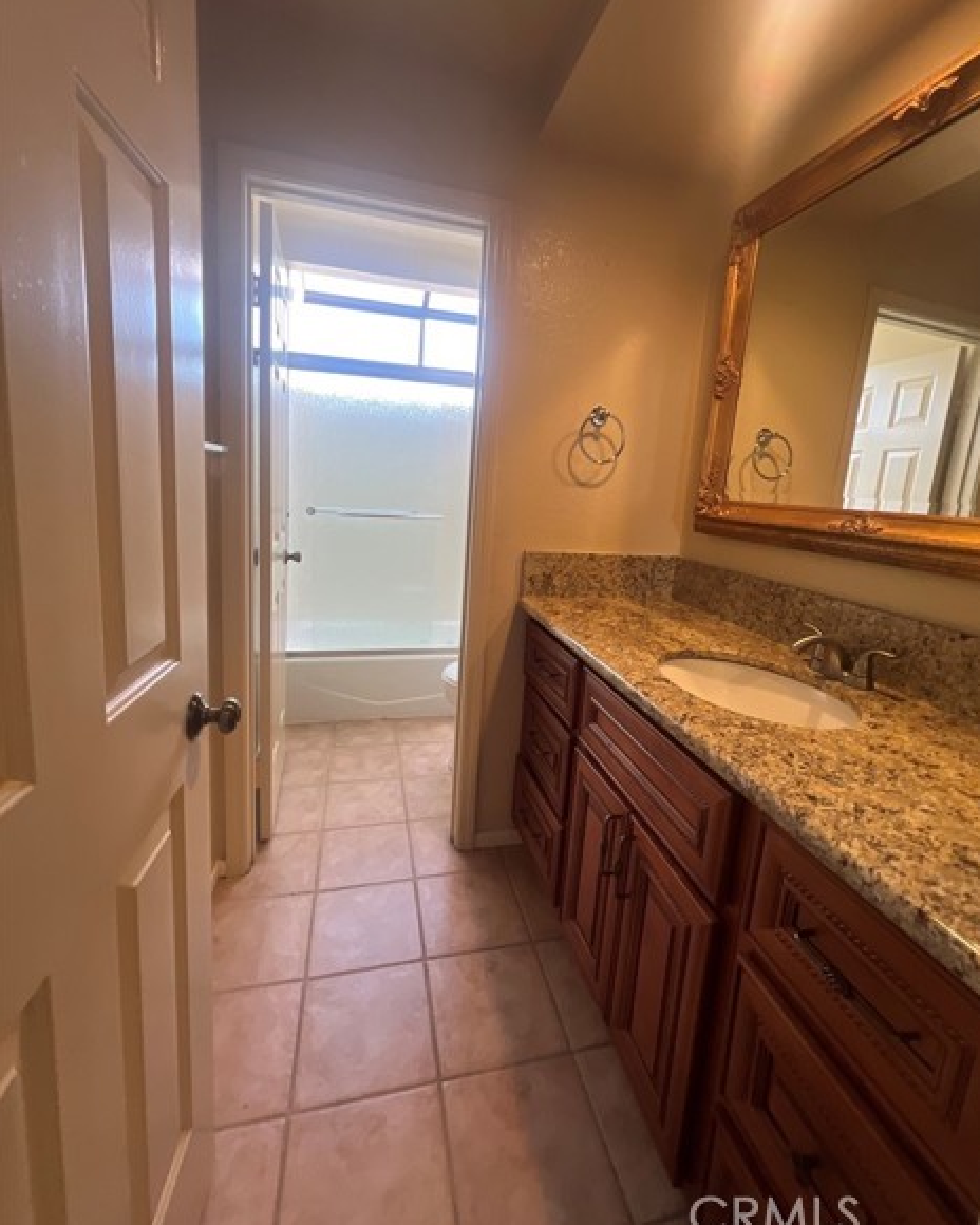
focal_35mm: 14
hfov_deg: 88.0
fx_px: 508
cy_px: 570
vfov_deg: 100.5
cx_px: 505
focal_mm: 1.57
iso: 125
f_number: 1.8
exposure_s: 1/120
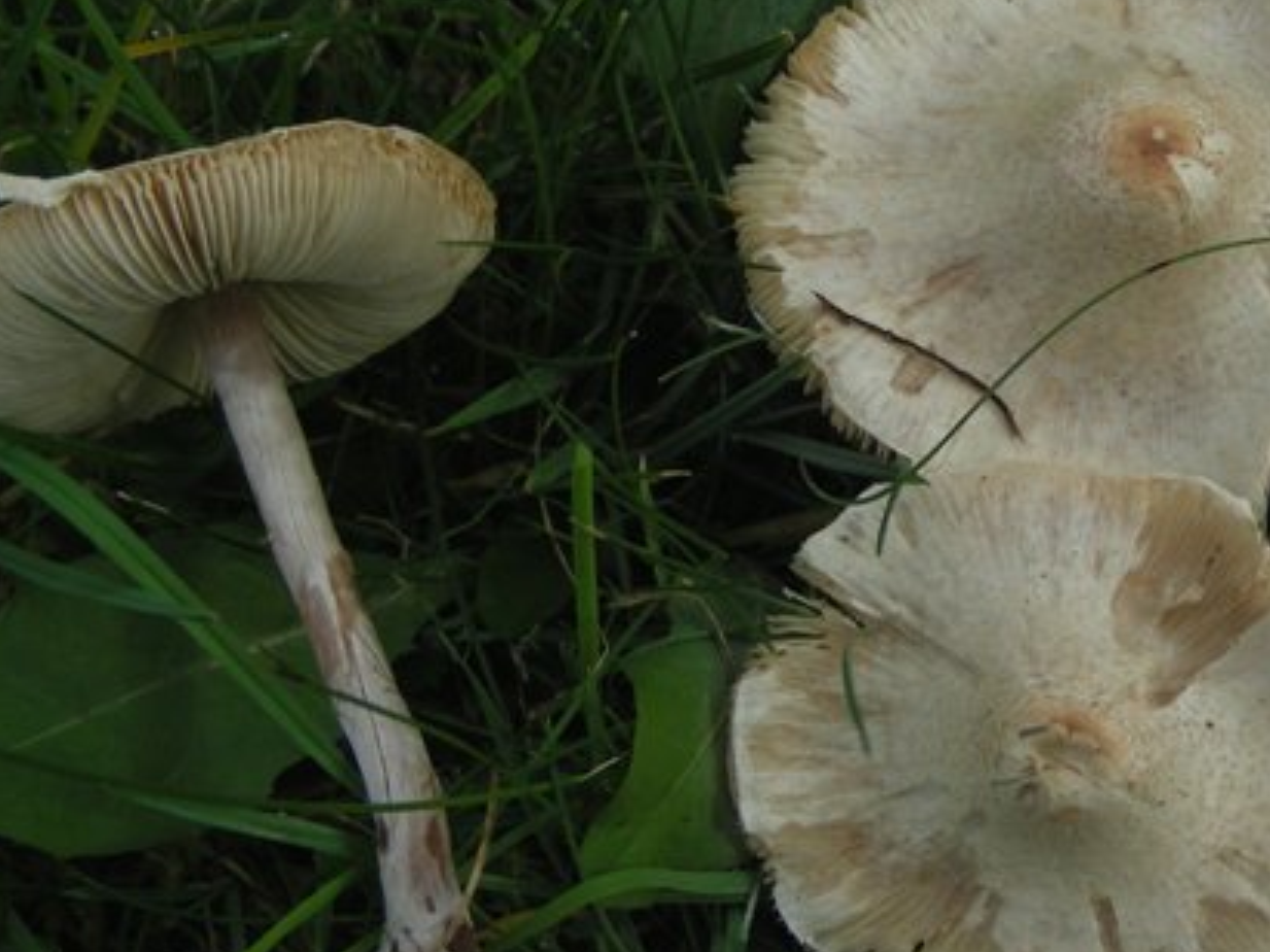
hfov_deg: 25.8
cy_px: 464
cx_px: 1029
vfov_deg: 19.9
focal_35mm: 74
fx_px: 2714
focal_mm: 6.3
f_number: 3.5
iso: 50
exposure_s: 1/107
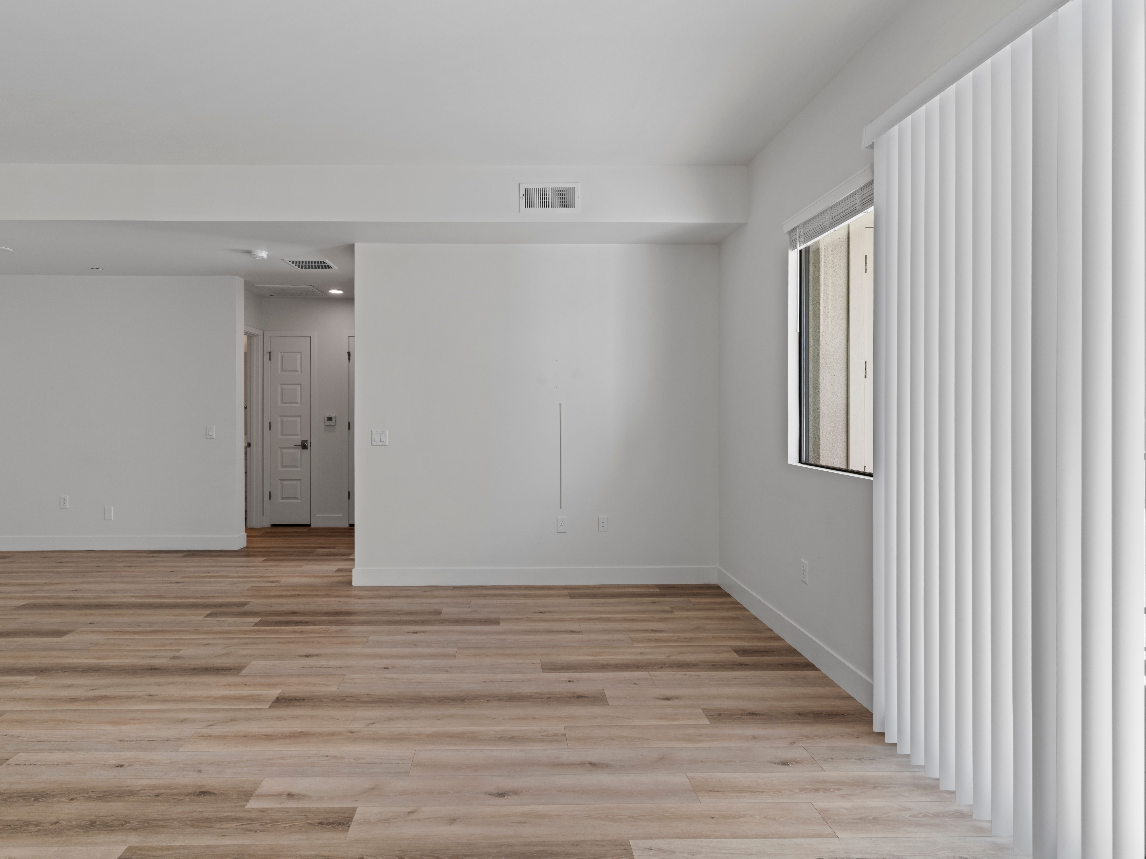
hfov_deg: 84.4
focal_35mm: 19
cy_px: 426
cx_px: 516
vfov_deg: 68.7
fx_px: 629
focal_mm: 17
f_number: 8
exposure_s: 1/10
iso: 200
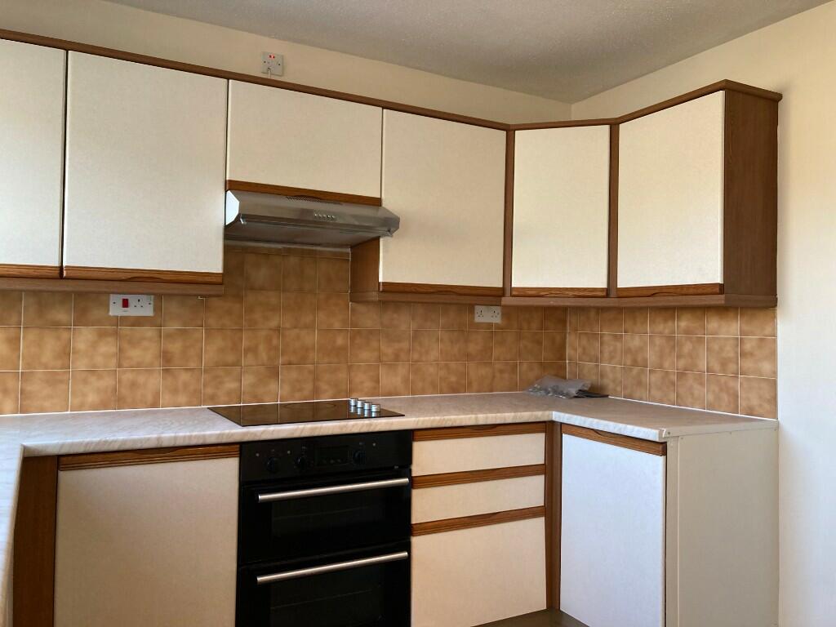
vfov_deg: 49.7
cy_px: 314
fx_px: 676
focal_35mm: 28
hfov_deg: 63.4
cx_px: 418
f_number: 1.8
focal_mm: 3.99
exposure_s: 1/50
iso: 80
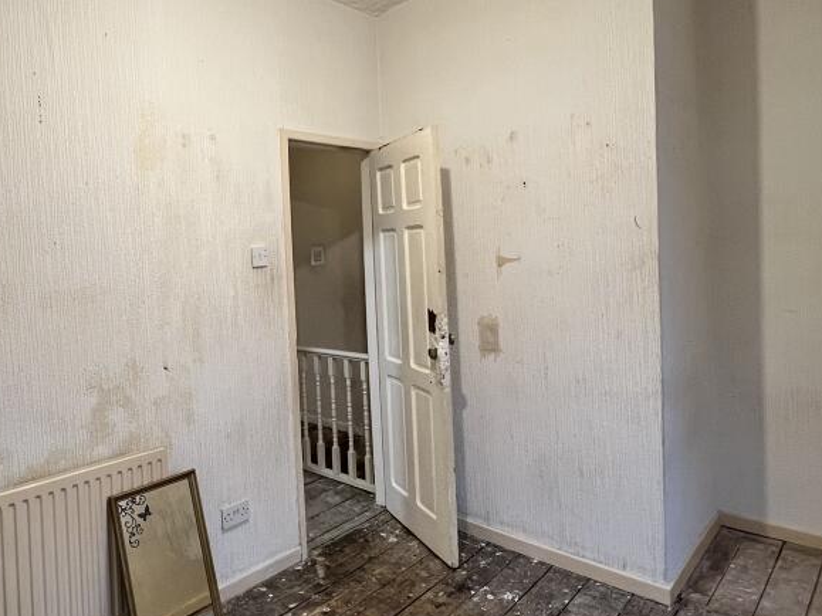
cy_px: 273
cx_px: 298
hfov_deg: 72.4
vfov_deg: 58.7
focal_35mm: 23
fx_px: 546
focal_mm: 1.57
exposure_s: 1/100
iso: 250
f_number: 1.8
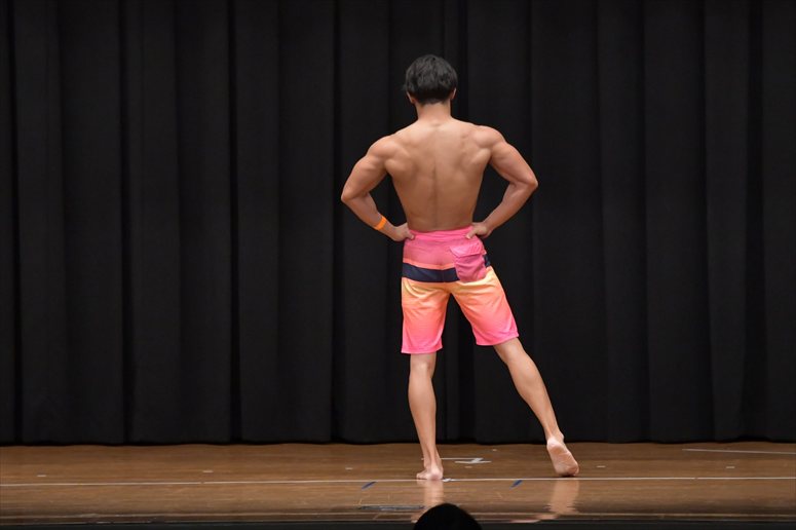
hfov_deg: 9.5
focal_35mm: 217
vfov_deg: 6.3
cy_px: 265
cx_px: 398
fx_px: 4796
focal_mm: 145
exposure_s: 1/400
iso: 6400
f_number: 5.6
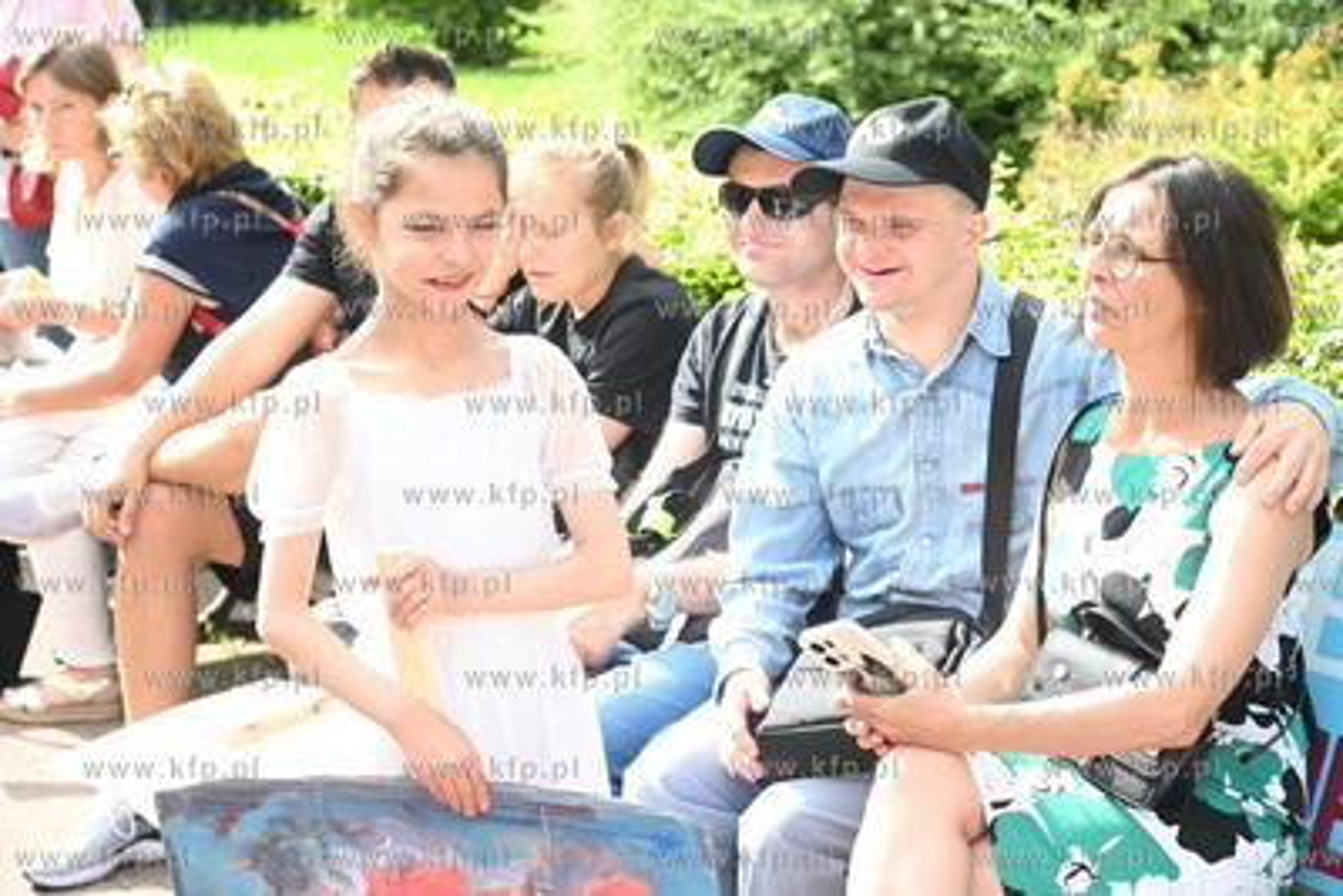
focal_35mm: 85
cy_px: 448
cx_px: 672
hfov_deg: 23.9
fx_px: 3172
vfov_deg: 16.1
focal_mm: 85
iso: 500
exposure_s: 1/250
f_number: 5.6
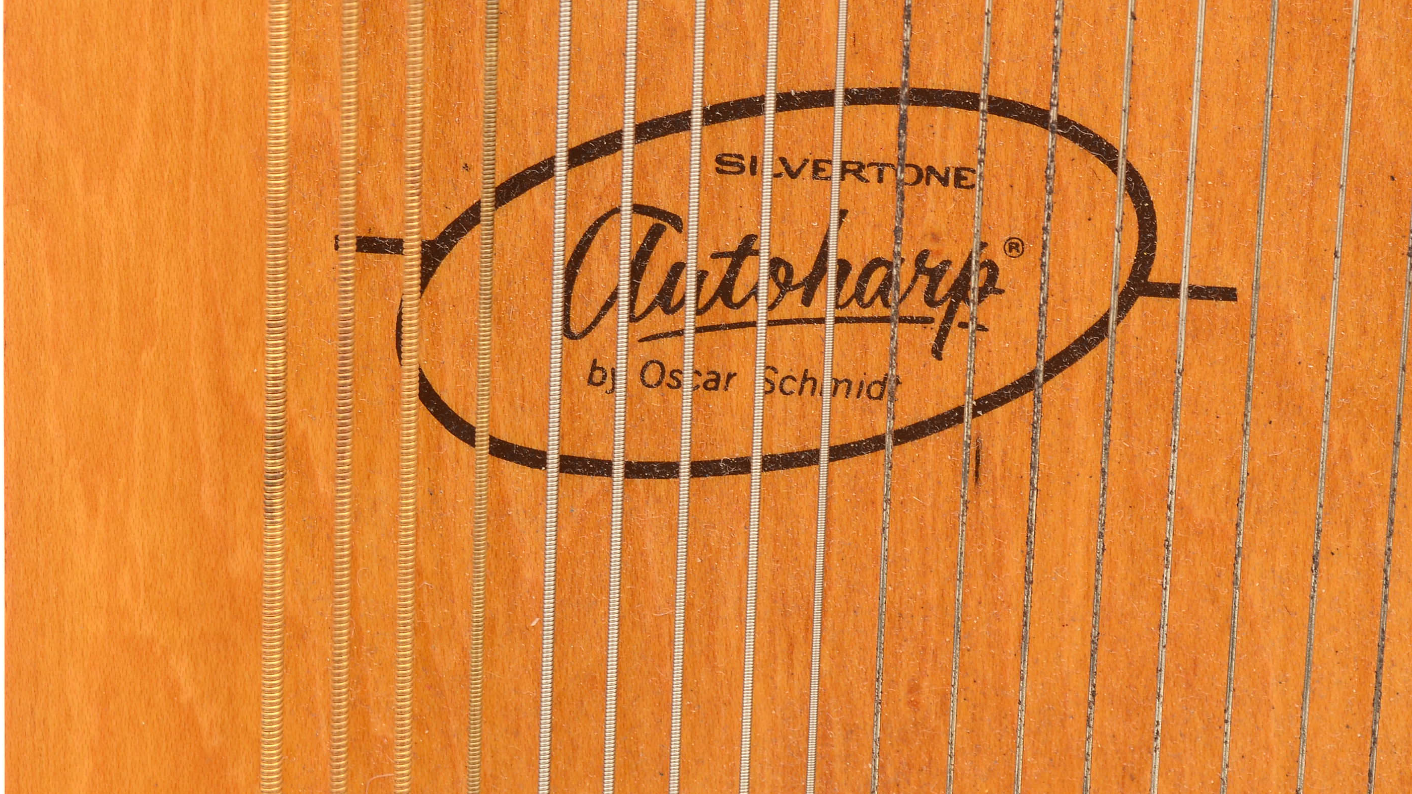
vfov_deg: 10.7
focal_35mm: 114
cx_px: 763
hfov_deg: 18.8
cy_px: 305
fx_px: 4256
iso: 320
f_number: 10
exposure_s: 1/60
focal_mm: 55
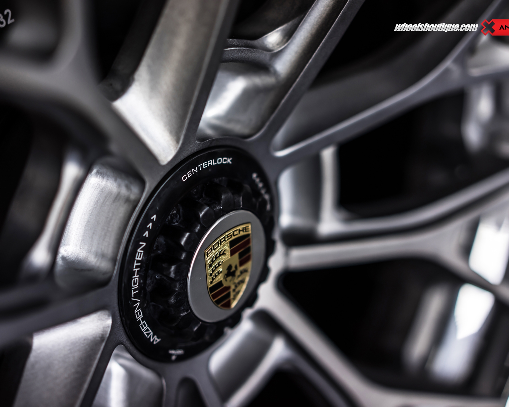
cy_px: 200
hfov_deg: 30.0
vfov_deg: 24.2
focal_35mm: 63
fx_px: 949
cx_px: 225
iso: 100
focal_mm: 55
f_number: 2
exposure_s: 1/60
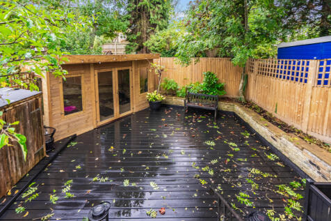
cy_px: 110
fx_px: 147
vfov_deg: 73.7
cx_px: 166
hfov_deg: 96.8
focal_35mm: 16
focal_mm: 16
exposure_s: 1/125
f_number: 8
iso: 1000
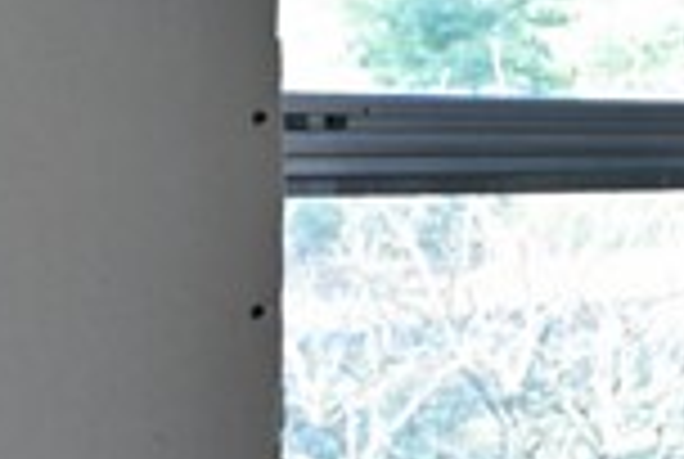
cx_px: 1948
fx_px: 2170
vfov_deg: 12.1
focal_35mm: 114
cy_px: 148
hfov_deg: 11.7
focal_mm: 16
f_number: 5.6
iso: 200
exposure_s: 1/25
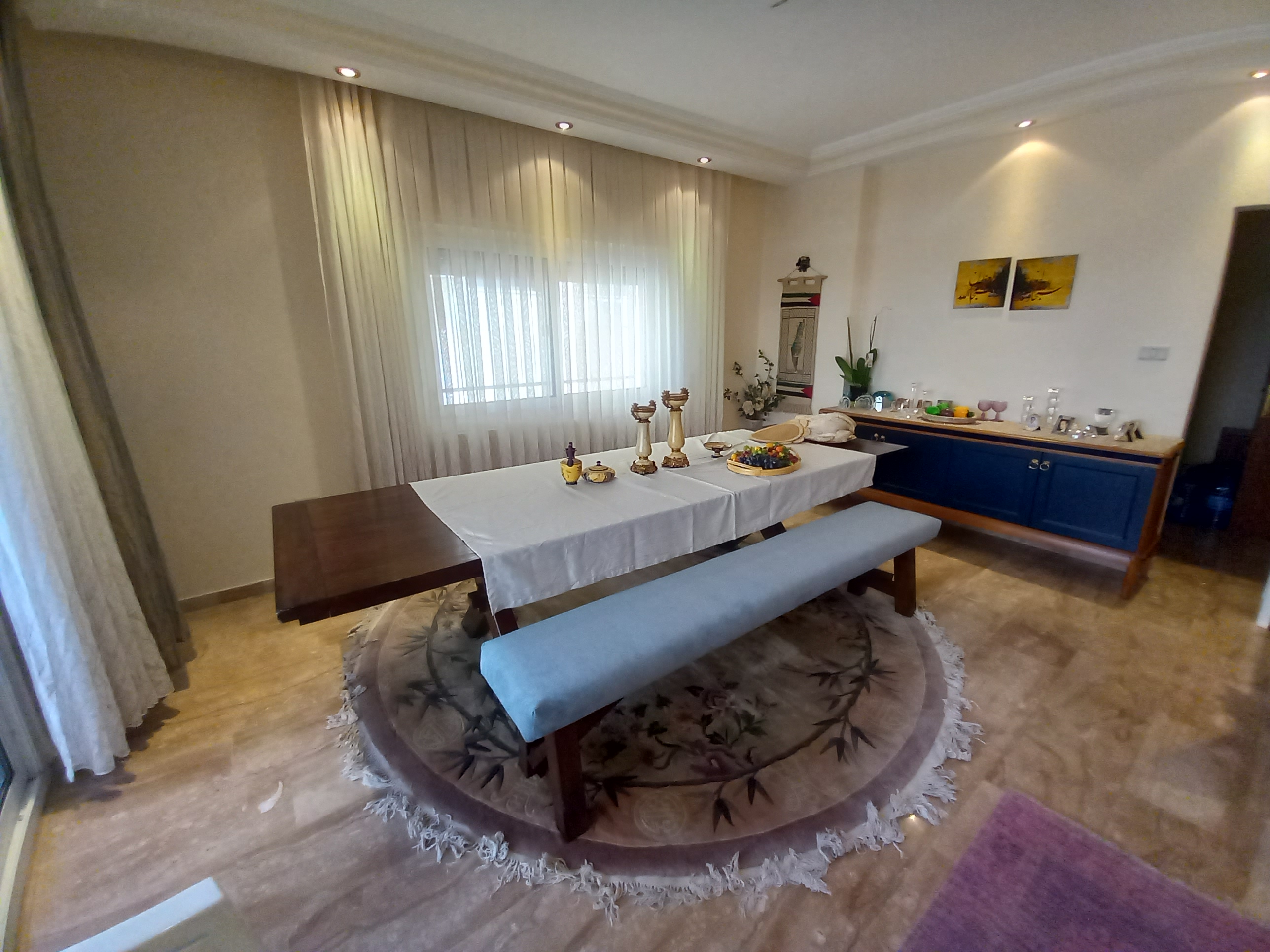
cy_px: 476
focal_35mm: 13
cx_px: 635
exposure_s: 1/50
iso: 160
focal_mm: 1.13
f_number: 2.2
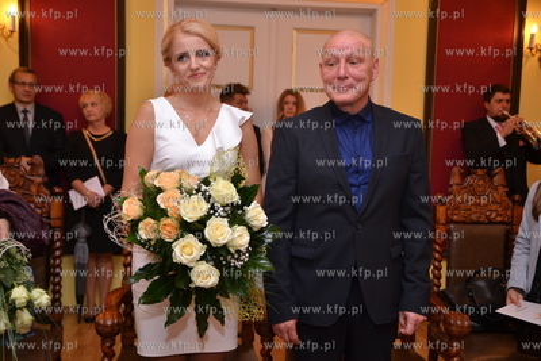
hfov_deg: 46.4
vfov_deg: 31.9
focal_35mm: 42
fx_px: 631
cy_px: 180
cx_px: 270
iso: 400
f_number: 5.6
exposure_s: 1/100
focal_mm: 28
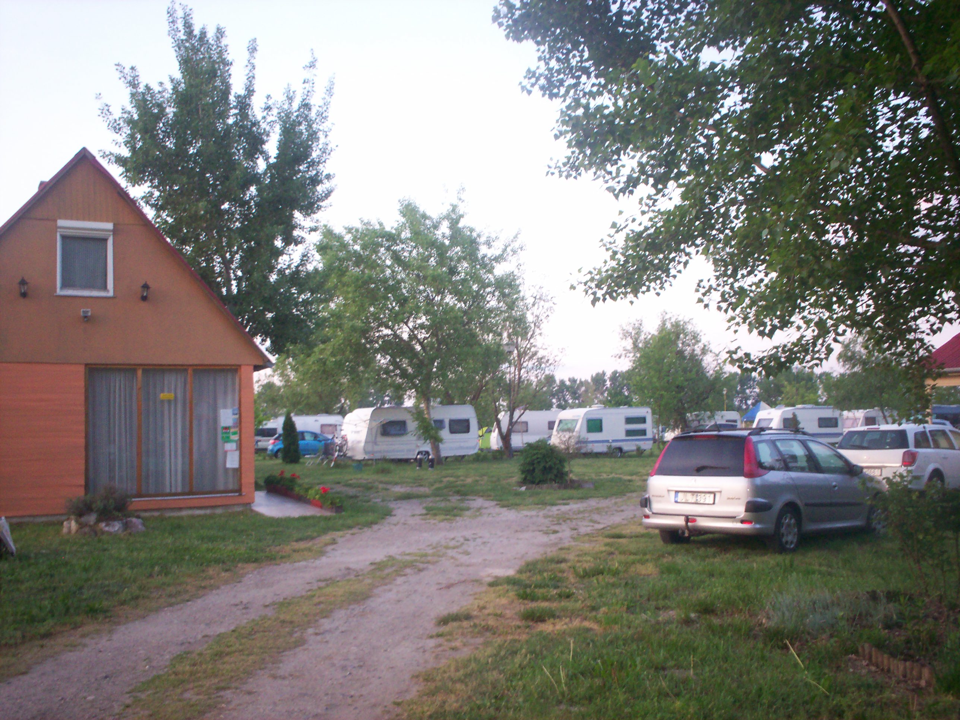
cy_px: 360
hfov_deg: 51.4
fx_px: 998
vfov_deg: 39.7
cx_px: 480
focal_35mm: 36
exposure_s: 1/15
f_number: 4.5
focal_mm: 6
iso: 140
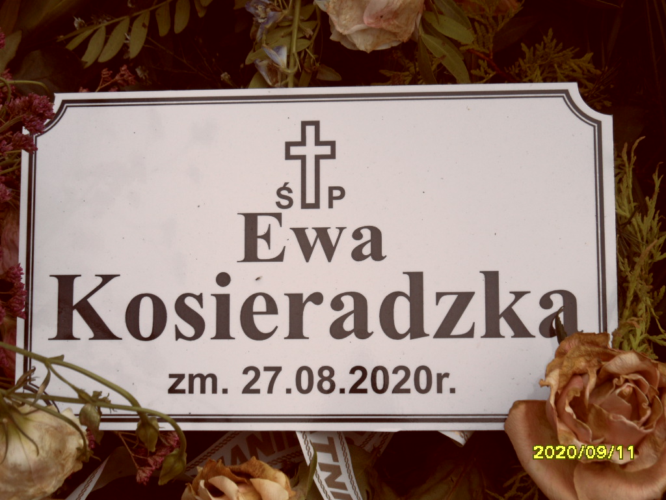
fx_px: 1539
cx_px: 333
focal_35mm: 80
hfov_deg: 24.4
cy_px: 250
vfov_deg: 18.4
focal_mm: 13.2
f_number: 4.2
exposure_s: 1/350
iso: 80
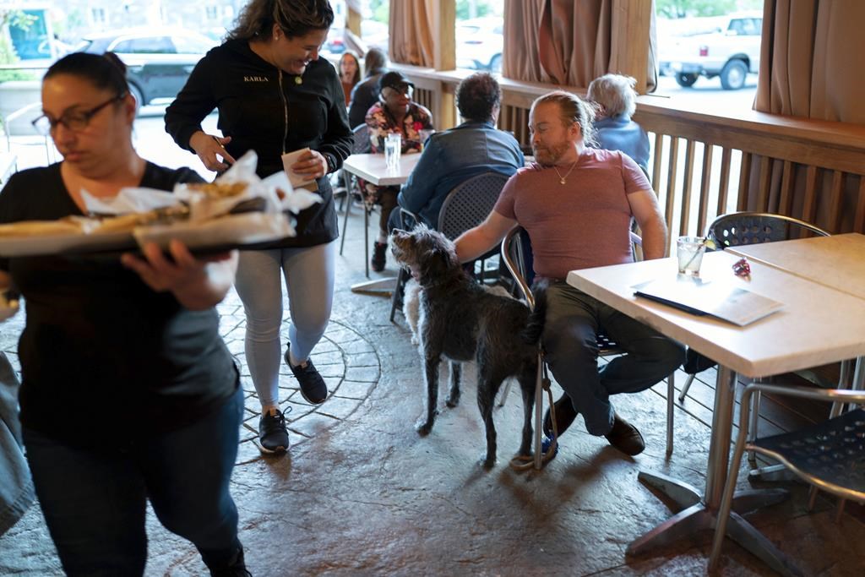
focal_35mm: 35
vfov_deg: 37.9
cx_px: 432
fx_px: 841
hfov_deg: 54.4
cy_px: 288
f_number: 1.6
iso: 1000
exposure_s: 1/320
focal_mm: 35
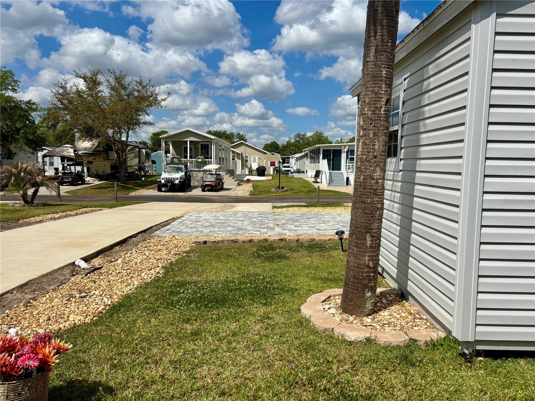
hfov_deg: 67.3
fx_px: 402
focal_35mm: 26
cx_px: 268
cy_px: 200
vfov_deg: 53.1
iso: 50
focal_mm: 5.96
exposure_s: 1/7692
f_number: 1.6
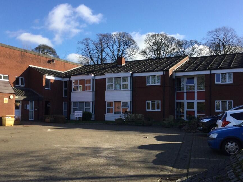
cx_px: 116
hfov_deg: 50.1
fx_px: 260
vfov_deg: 38.6
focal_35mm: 37
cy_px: 100
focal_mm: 3.3
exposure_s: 1/769
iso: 25
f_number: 2.4
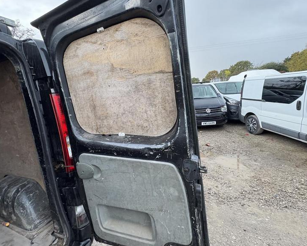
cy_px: 117
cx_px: 142
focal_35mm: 17
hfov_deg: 89.5
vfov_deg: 76.9
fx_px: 154
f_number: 2.2
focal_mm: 2.22
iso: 200
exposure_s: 1/99
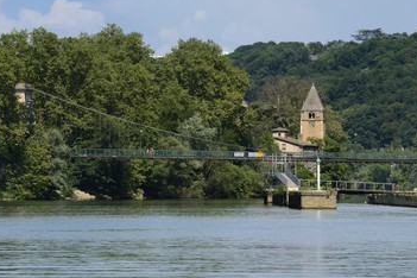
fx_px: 2768
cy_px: 141
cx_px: 236
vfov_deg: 5.7
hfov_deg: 8.6
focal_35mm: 239
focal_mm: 200
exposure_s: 1/400
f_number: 11
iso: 200
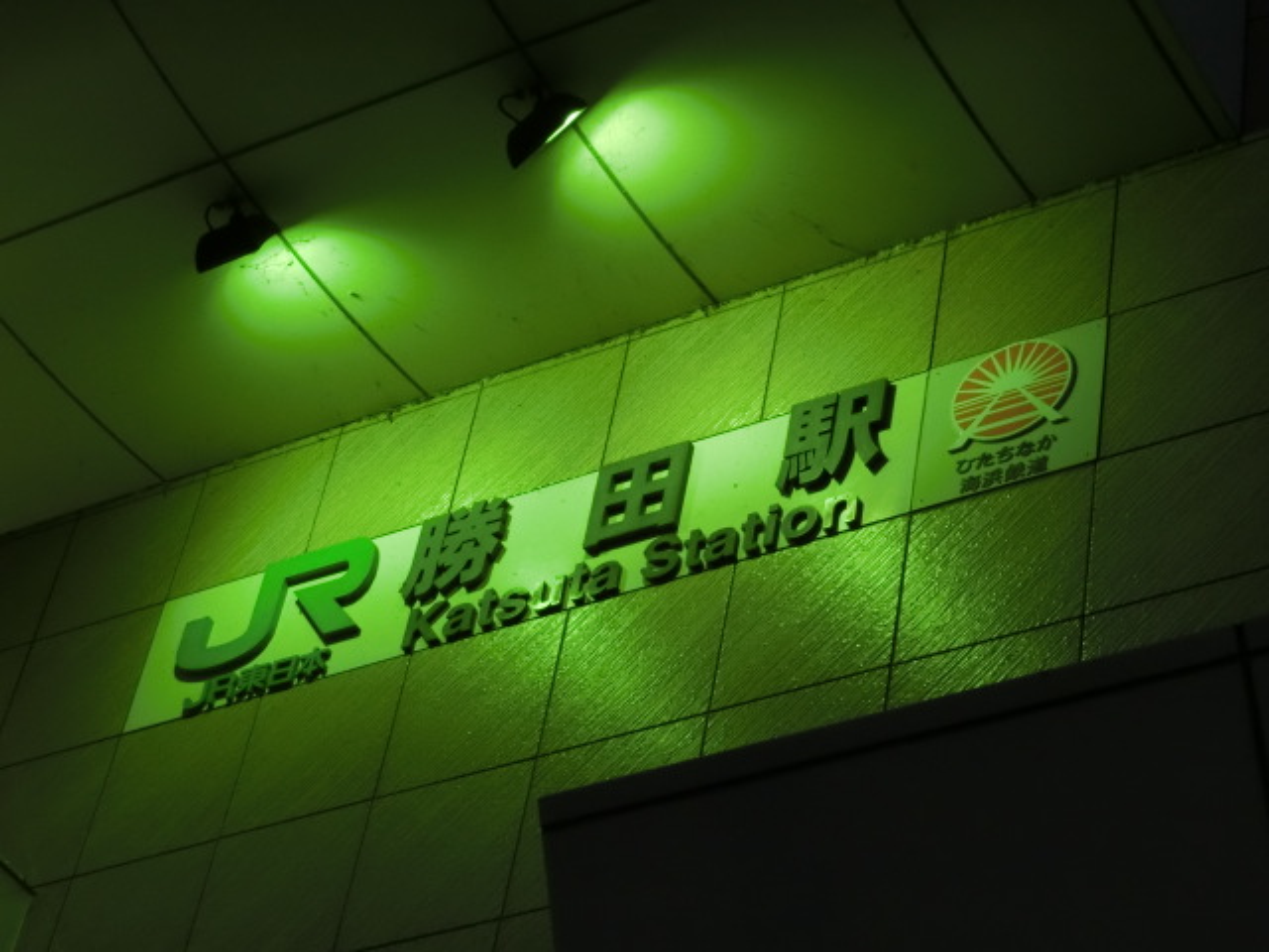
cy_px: 476
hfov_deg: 21.1
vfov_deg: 15.9
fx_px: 3409
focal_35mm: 93
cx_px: 634
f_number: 5.6
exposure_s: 1/40
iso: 800
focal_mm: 16.5
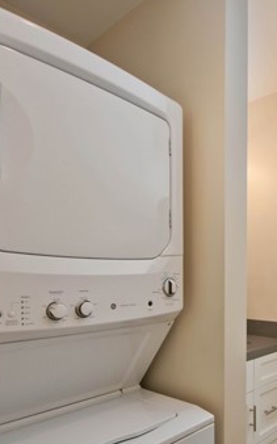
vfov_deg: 67.6
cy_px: 271
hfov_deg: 43.1
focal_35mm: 27
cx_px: 235
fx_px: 326
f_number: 5.6
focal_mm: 14
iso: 400
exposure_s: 1/200
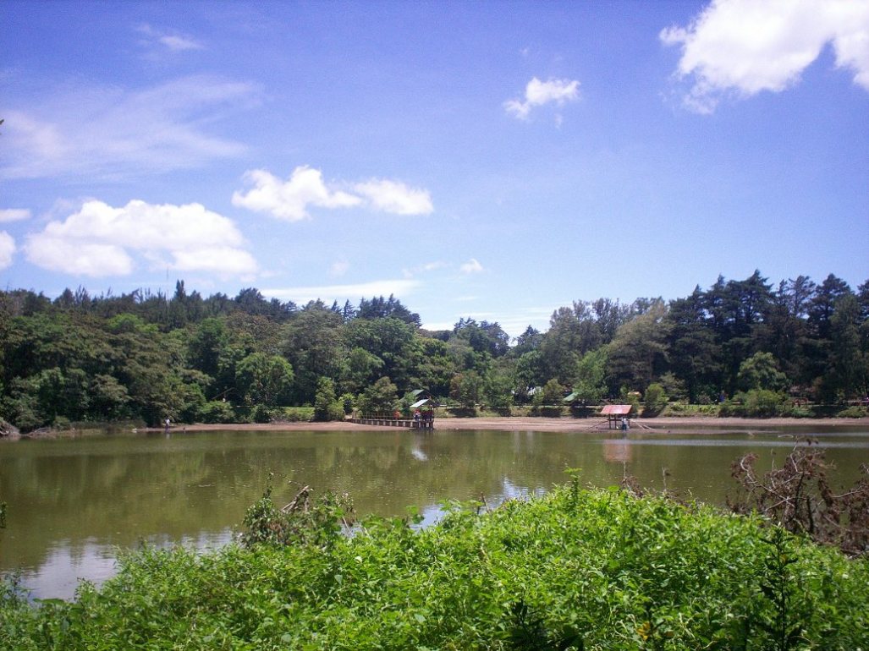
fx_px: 904
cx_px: 434
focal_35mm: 36
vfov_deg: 39.6
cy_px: 326
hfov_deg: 51.4
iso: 100
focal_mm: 6
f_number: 4.5
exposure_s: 1/444
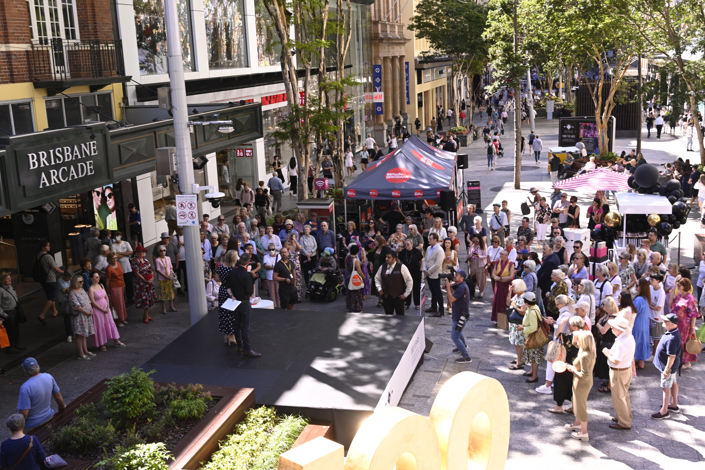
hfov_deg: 48.5
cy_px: 235
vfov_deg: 33.4
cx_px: 352
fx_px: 783
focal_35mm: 40
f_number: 10
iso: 800
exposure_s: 1/200
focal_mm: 40
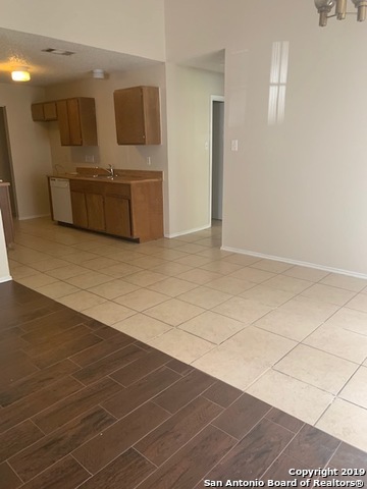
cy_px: 244
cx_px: 184
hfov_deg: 53.1
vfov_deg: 67.3
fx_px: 368
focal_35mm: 26
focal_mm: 4.25
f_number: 1.8
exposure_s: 1/60
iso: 160
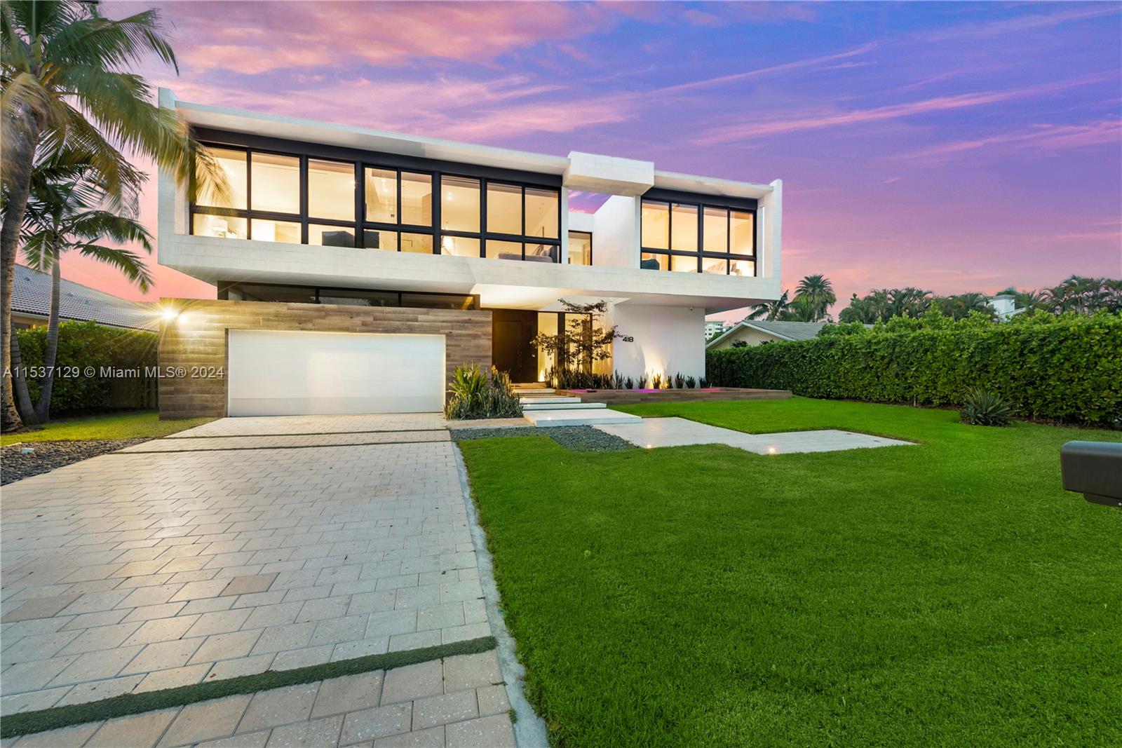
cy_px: 374
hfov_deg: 104.2
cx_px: 561
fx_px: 436
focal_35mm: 14
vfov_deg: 81.2
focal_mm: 14
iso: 100
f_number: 7.1
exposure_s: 8
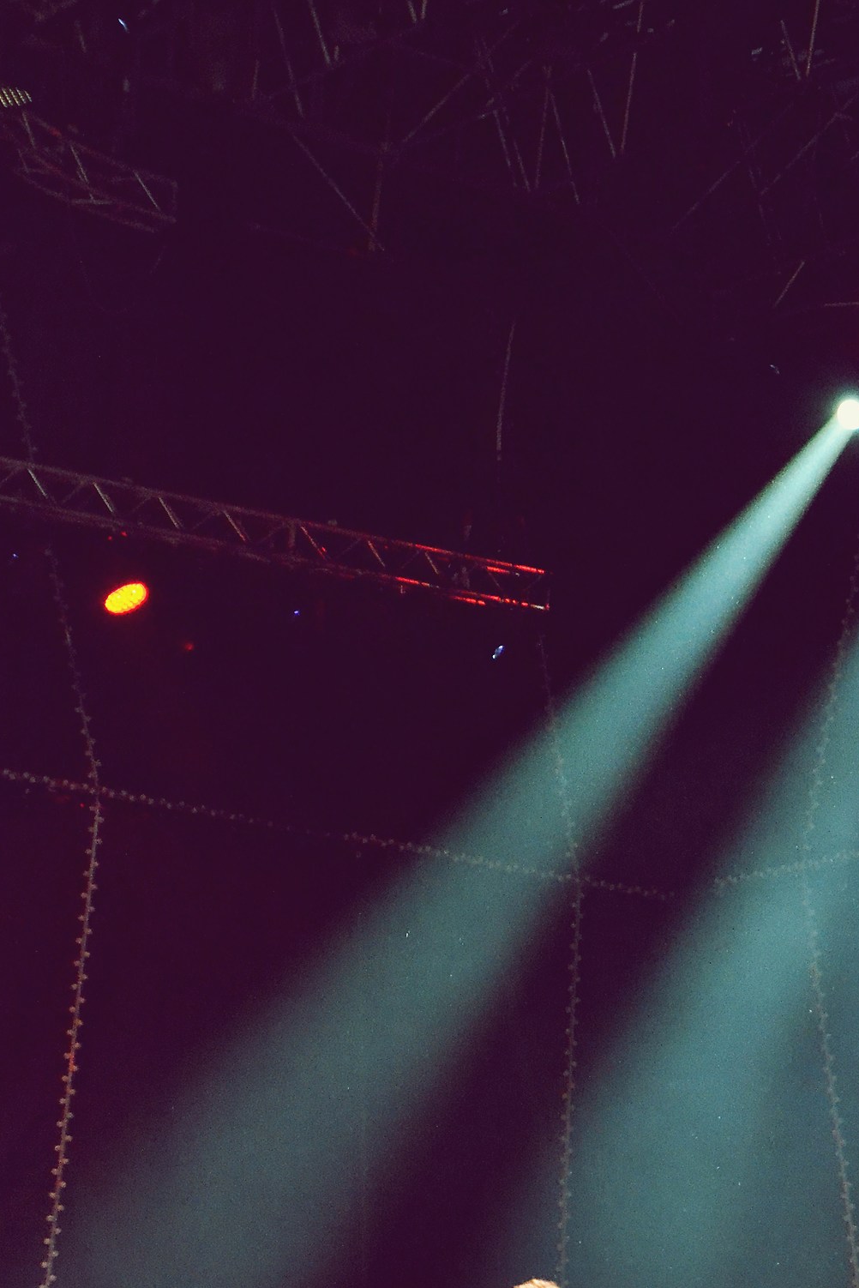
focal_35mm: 132
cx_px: 542
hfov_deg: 10.4
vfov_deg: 15.5
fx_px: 4715
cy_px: 754
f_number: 5.6
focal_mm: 55
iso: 3200
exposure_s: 1/50
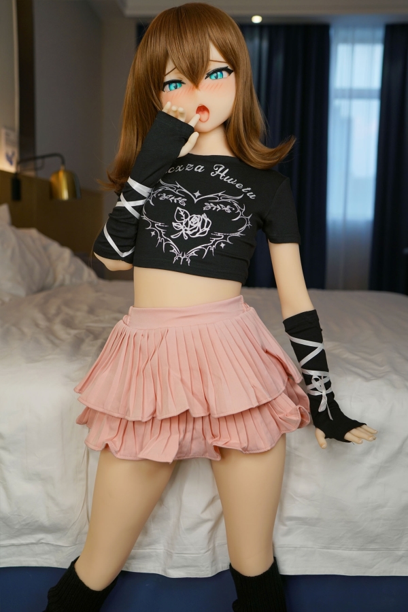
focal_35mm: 35
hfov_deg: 37.9
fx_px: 595
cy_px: 306
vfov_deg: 54.4
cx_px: 204
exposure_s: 1/100
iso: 250
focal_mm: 35
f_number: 2.8
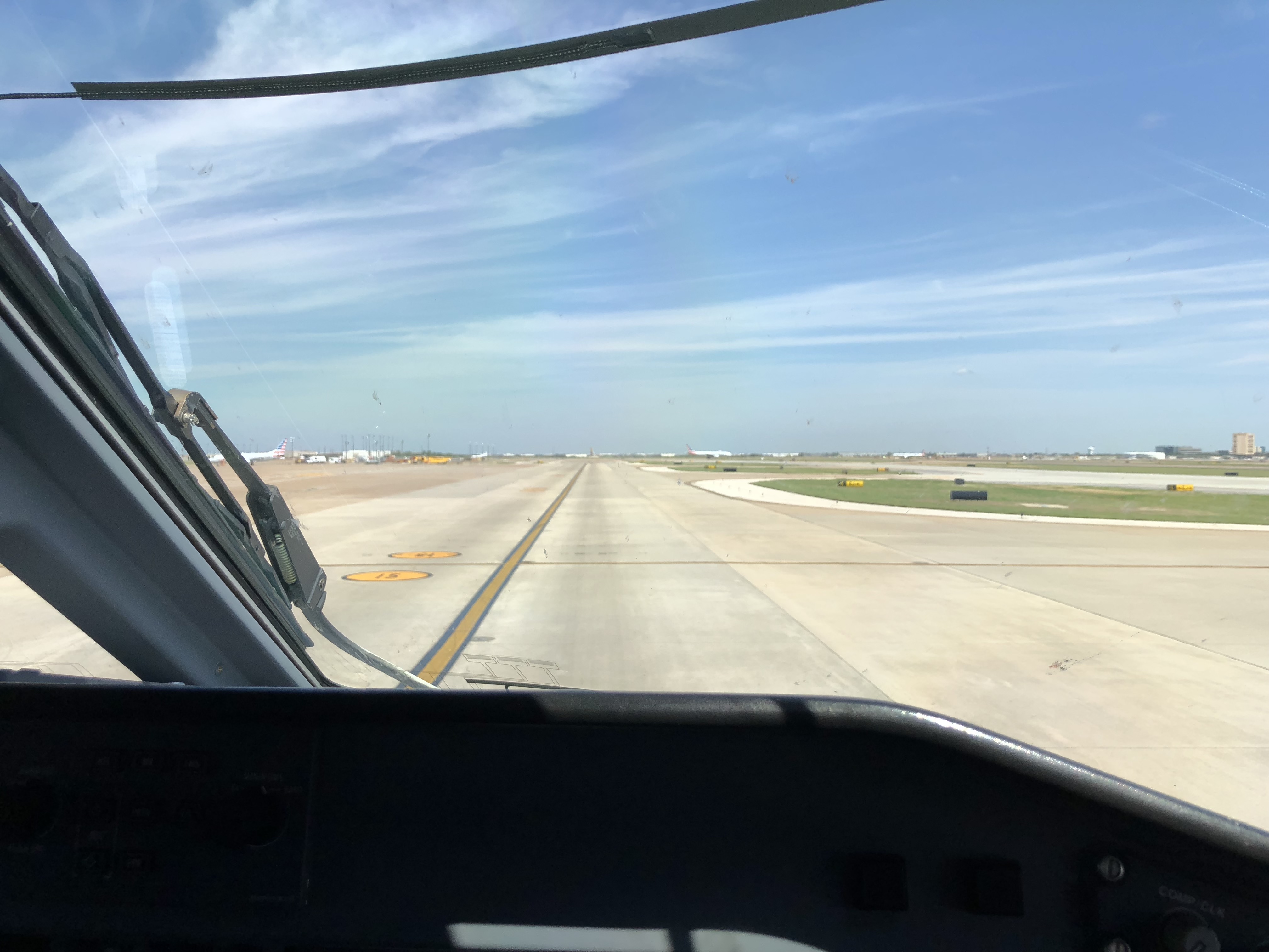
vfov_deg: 49.7
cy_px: 476
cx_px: 634
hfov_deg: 63.4
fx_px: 1026
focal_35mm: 28
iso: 20
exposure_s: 1/1919
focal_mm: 4
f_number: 1.8
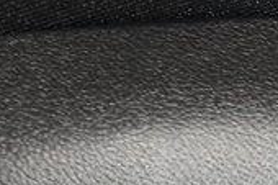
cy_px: 395
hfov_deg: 3.2
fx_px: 4891
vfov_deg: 2.2
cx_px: 648
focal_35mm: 634
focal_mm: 70
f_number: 4.5
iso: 2500
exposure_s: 1/50
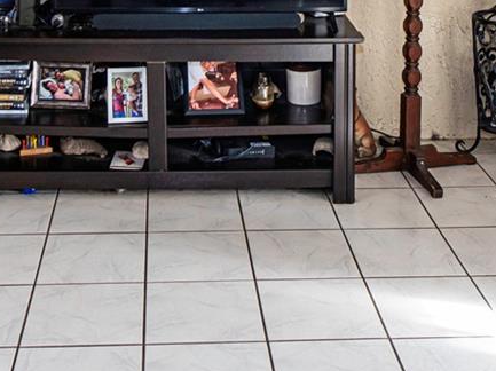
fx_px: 916
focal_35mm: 64
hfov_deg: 30.2
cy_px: -160
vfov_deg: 20.2
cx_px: 211
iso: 800
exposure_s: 1/30
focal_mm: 18
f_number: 4
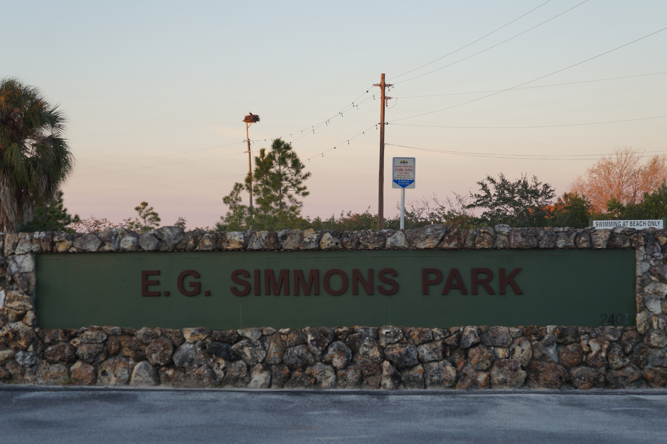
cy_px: 219
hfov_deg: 27.0
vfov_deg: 18.2
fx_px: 1389
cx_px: 339
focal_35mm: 75
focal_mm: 46
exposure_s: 1/80
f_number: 5
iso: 100
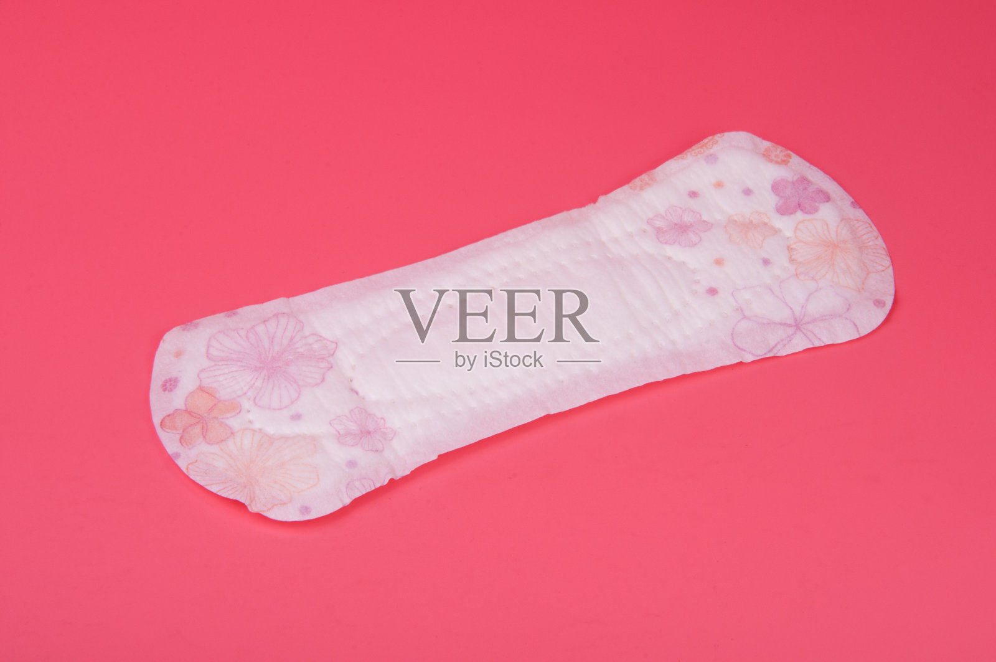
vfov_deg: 7.5
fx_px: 5057
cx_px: 498
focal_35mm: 183
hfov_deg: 11.2
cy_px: 331
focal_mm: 122
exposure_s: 1/180
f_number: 22
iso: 100
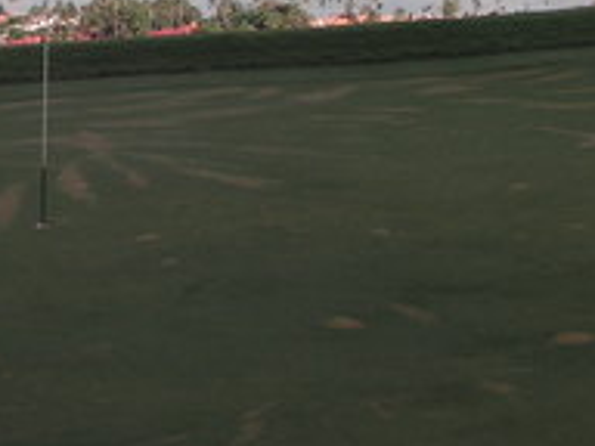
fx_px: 2045
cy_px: 9
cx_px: 149
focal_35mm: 119
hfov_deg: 16.5
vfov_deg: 12.3
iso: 50
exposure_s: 1/350
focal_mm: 6.3
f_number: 3.3
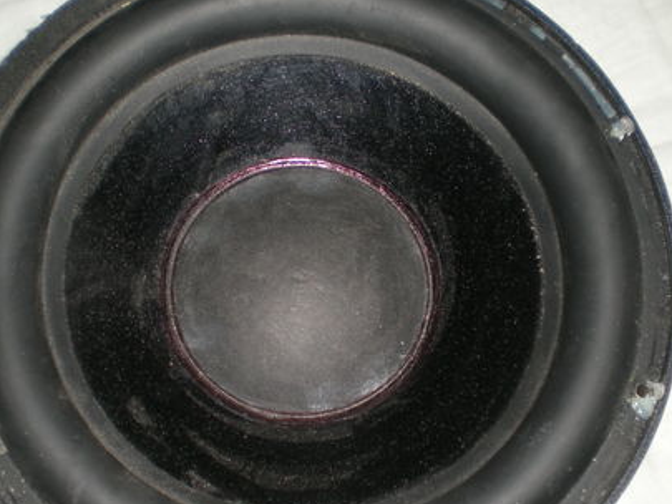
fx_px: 1165
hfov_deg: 32.1
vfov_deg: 24.4
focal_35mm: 60
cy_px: 288
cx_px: 290
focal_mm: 6.3
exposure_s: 1/60
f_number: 3.1
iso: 50
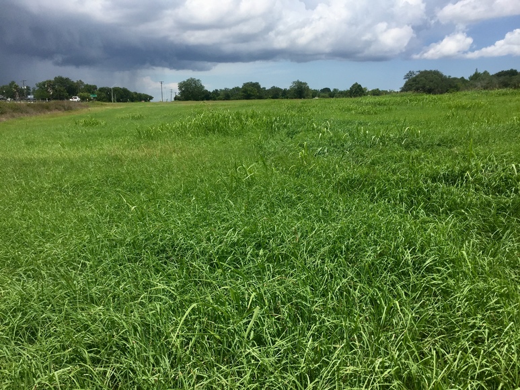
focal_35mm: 29
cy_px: 195
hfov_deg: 61.7
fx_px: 436
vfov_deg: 48.2
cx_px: 260
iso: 32
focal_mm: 4.15
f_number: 2.2
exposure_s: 1/3597
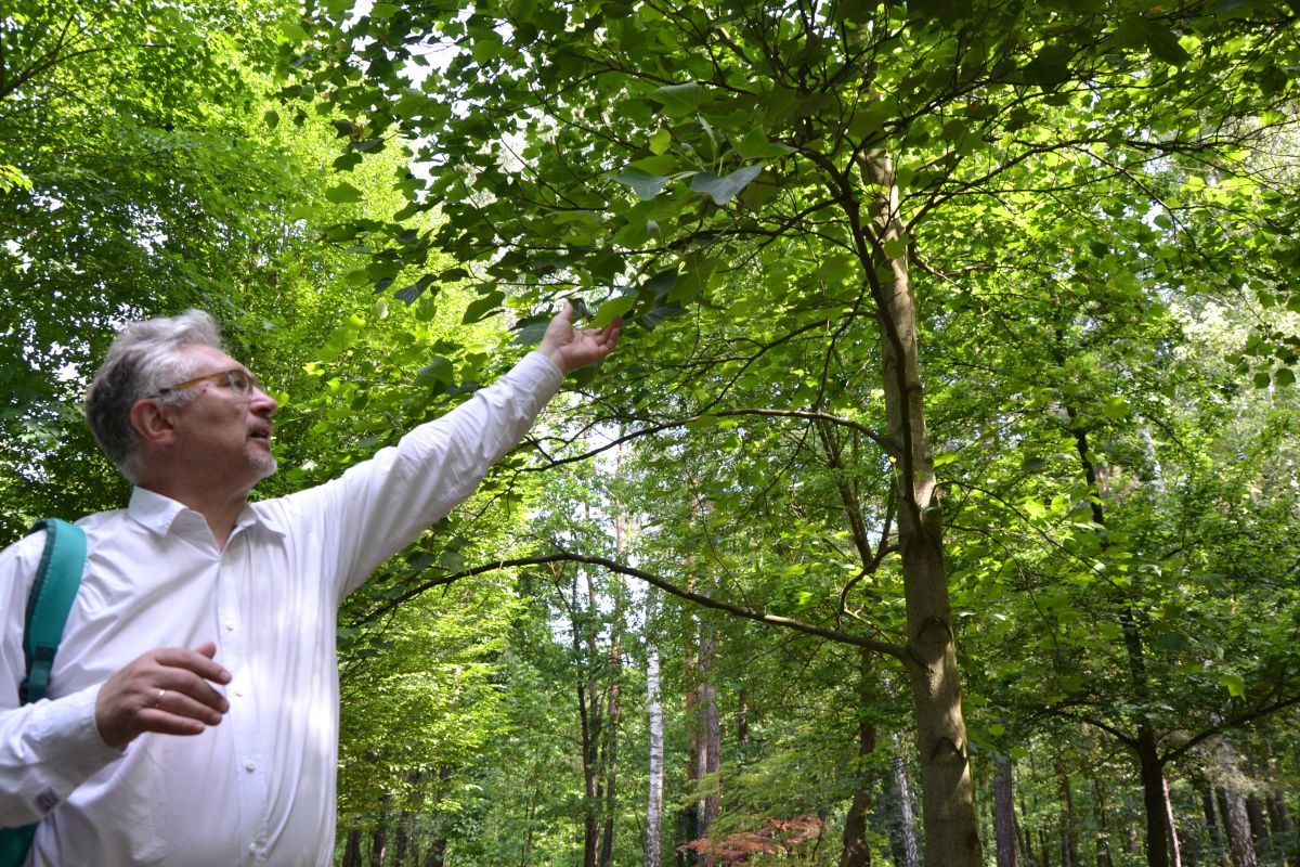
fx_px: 975
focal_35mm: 27
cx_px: 650
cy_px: 434
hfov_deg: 67.4
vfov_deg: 47.9
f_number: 5.6
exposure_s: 1/125
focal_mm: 18
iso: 400
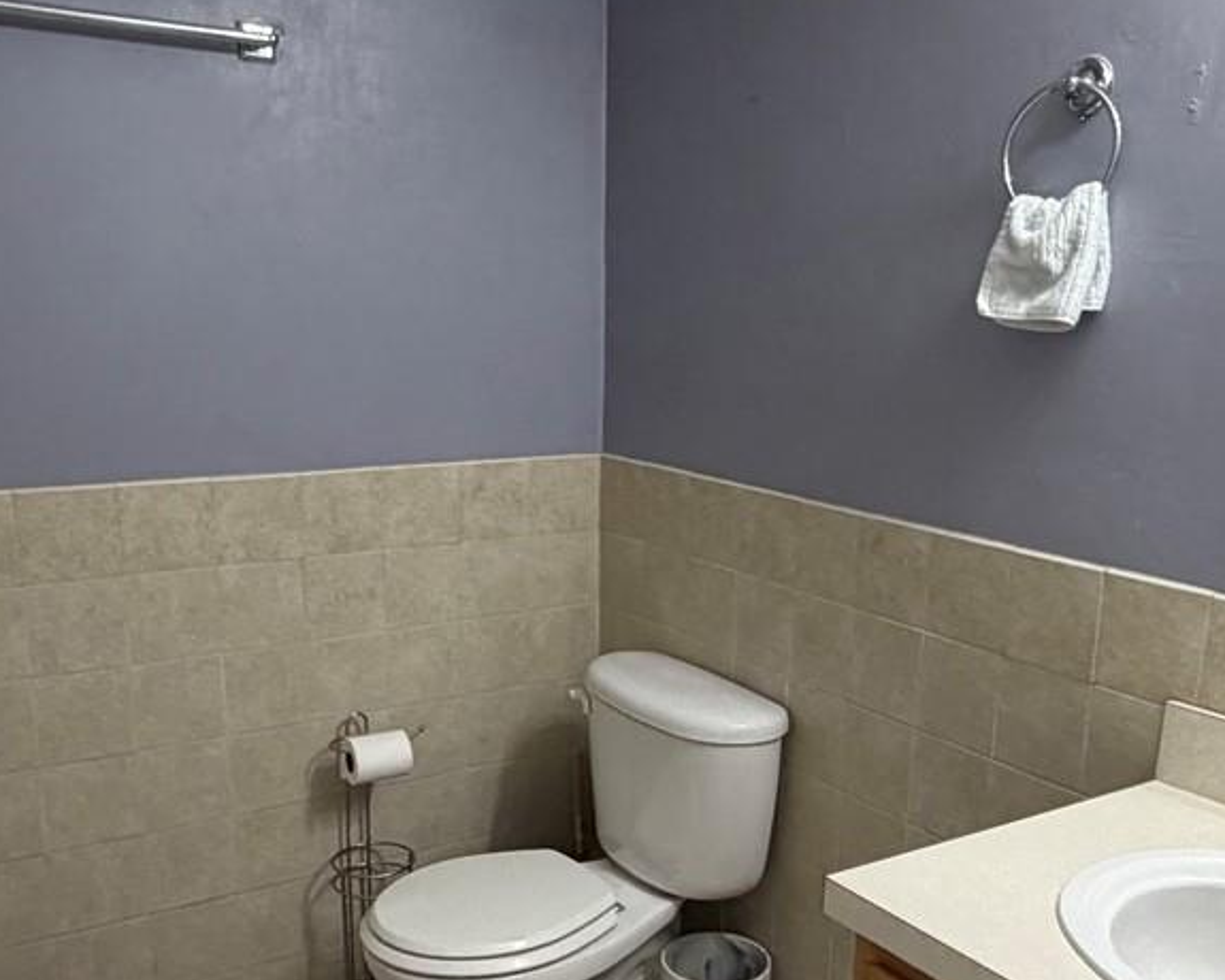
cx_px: 669
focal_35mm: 38
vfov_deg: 38.8
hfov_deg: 47.9
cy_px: 639
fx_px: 1378
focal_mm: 2.22
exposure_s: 1/120
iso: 250
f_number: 2.2
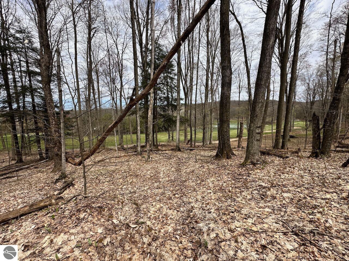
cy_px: 130
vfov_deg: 85.7
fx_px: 141
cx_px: 174
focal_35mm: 14
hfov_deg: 102.1
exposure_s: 1/1147
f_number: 2.2
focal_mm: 2.22
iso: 40
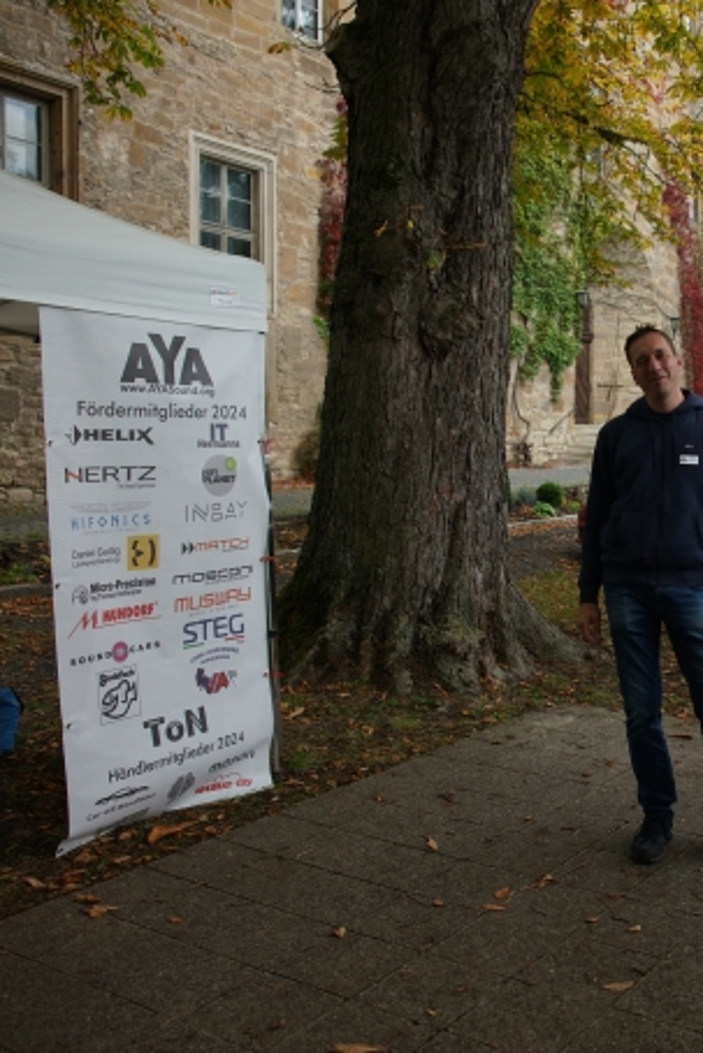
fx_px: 1083
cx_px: 622
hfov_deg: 34.2
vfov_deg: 51.9
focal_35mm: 37
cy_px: 526
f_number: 3.2
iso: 400
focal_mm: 24
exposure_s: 1/400
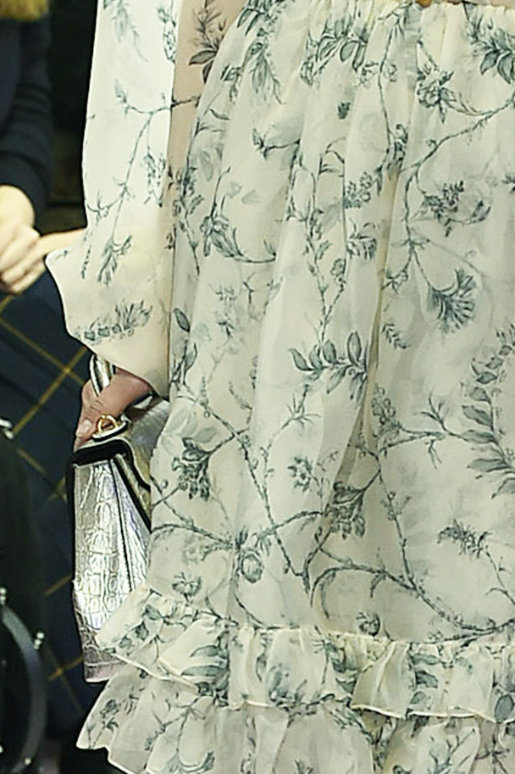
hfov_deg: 4.4
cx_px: 437
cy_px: 298
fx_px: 6700
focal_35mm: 312
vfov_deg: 6.6
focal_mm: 95
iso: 1600
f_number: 4.5
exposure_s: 1/400
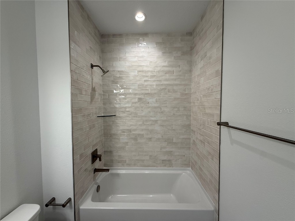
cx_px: 148
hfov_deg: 102.1
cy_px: 110
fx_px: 119
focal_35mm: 14
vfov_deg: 85.7
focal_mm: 2.22
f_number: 2.2
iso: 100
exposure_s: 1/120
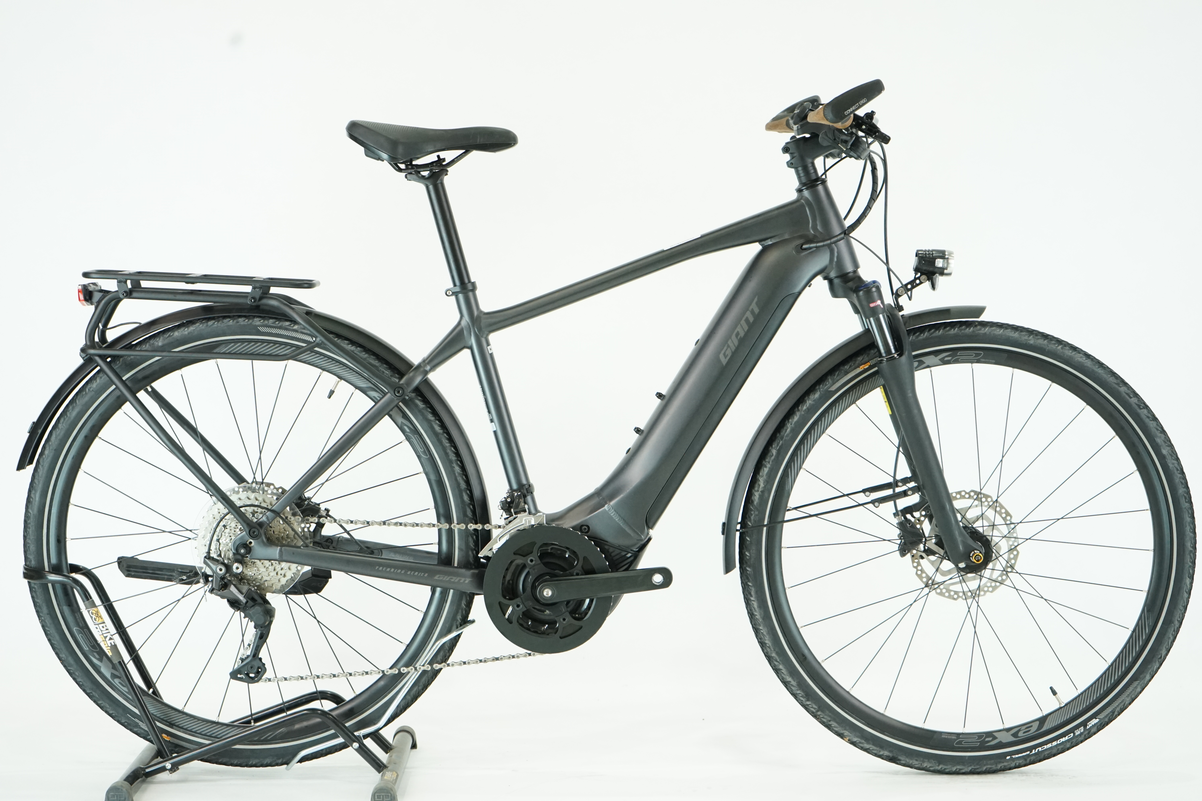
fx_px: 2304
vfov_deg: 19.7
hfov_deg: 29.2
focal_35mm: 69
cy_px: 400
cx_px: 601
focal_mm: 69
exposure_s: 1/200
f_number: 5.6
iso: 2500
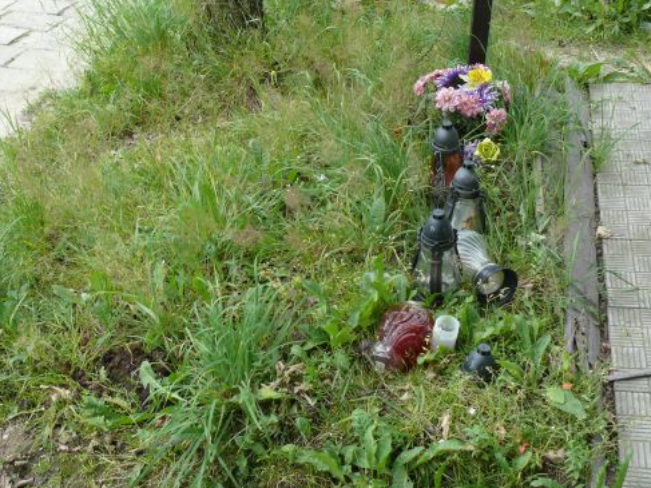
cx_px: 258
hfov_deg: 41.0
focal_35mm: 46
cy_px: 207
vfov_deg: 31.5
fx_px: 865
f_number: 3.6
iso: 100
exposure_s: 1/125
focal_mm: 7.4
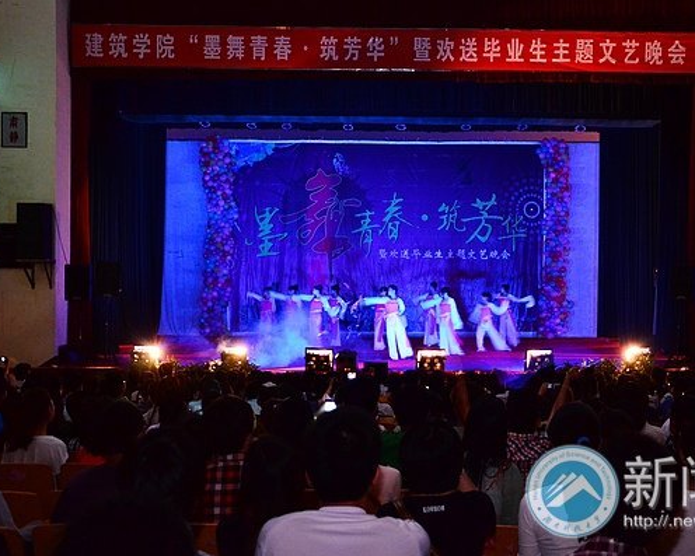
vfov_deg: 35.2
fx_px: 876
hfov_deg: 43.2
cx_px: 401
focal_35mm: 43
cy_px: 279
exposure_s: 1/8
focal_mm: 25
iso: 2000
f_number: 4.5
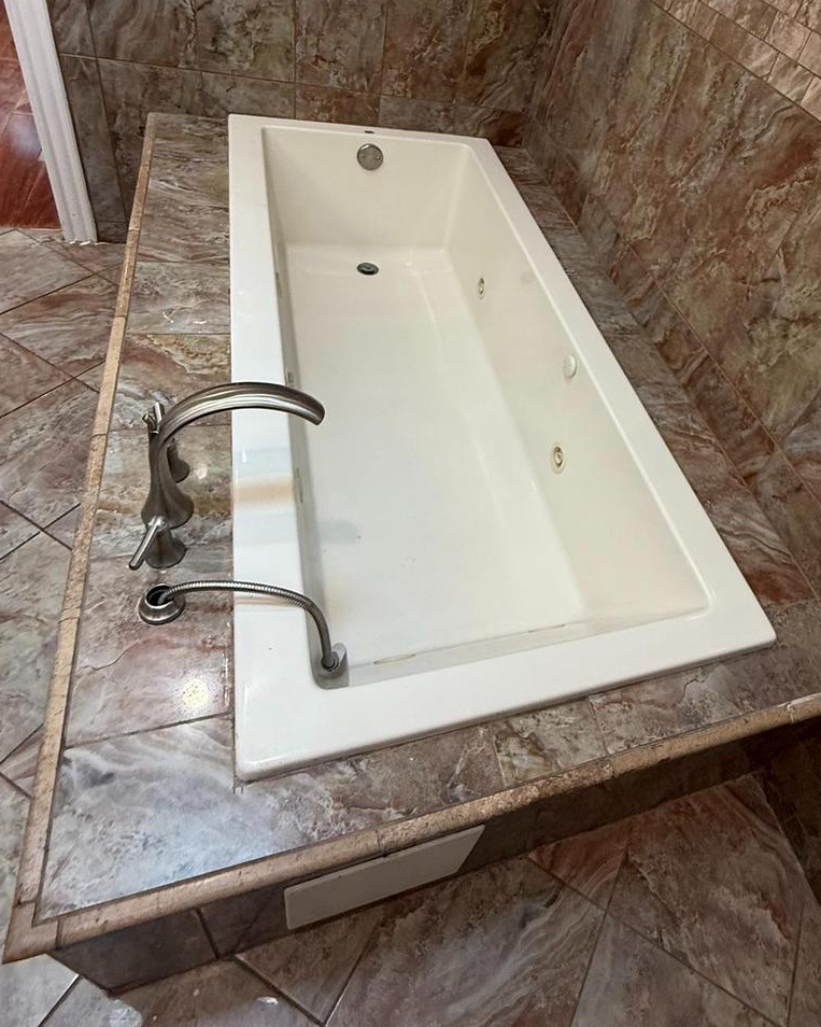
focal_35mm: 22
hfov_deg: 61.8
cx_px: 537
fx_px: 668
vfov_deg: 74.0
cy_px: 399
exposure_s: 1/120
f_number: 2.2
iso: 125
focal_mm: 2.22
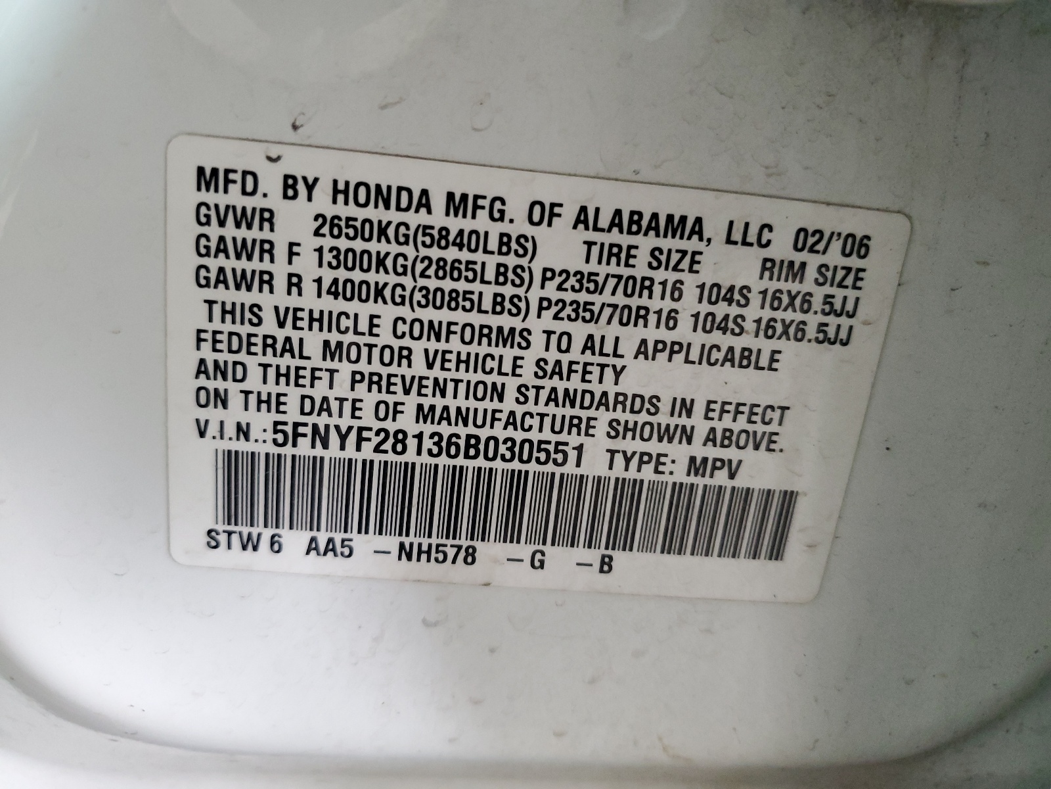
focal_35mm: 26
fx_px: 789
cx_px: 526
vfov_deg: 53.1
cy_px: 394
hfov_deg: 67.3
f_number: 1.5
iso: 234
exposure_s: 1/60.2
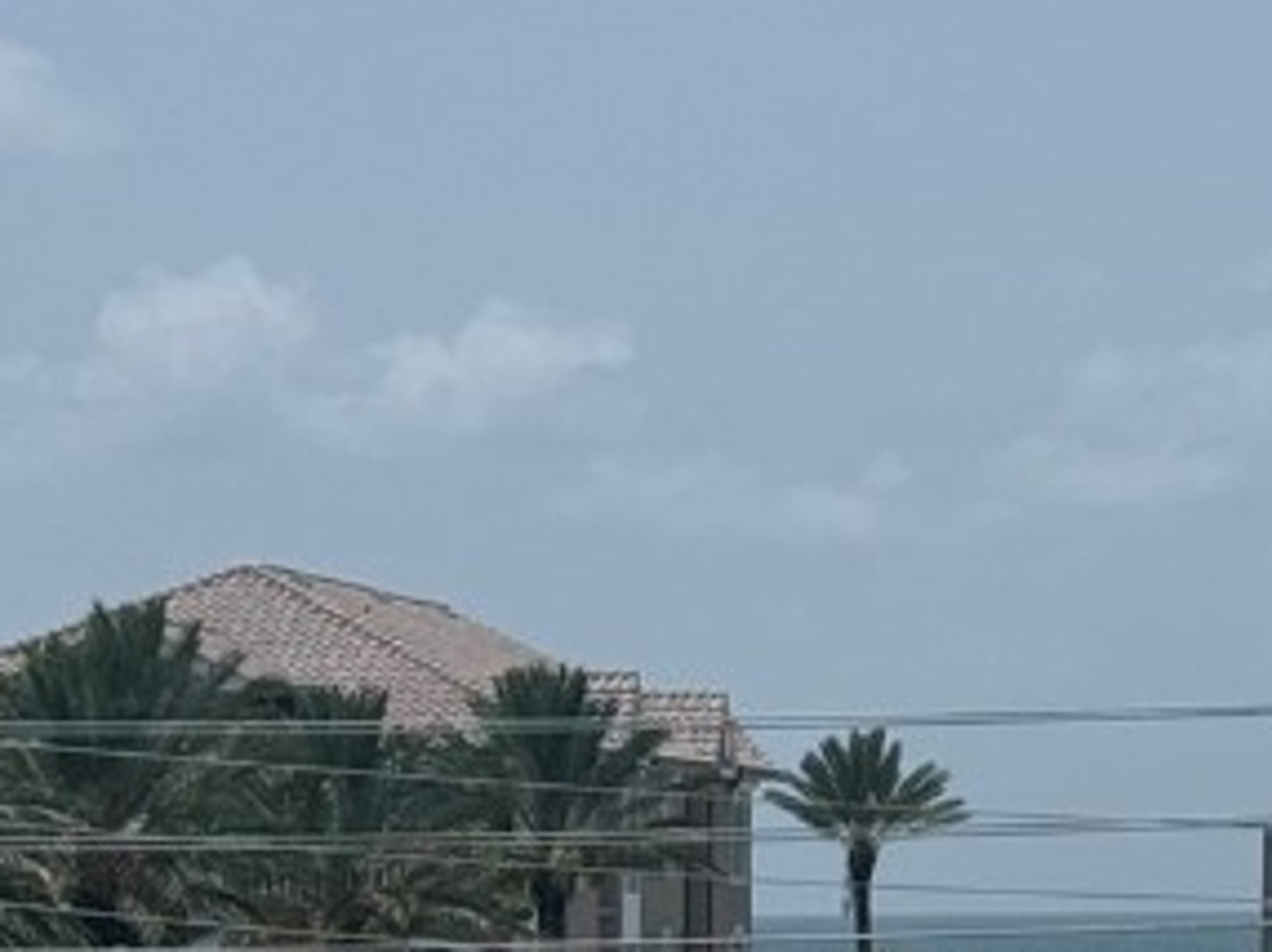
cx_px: 1908
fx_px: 6315
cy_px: 556
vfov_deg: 8.6
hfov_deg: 11.1
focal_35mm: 172
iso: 64
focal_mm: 6.76
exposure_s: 1/9009
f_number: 1.78
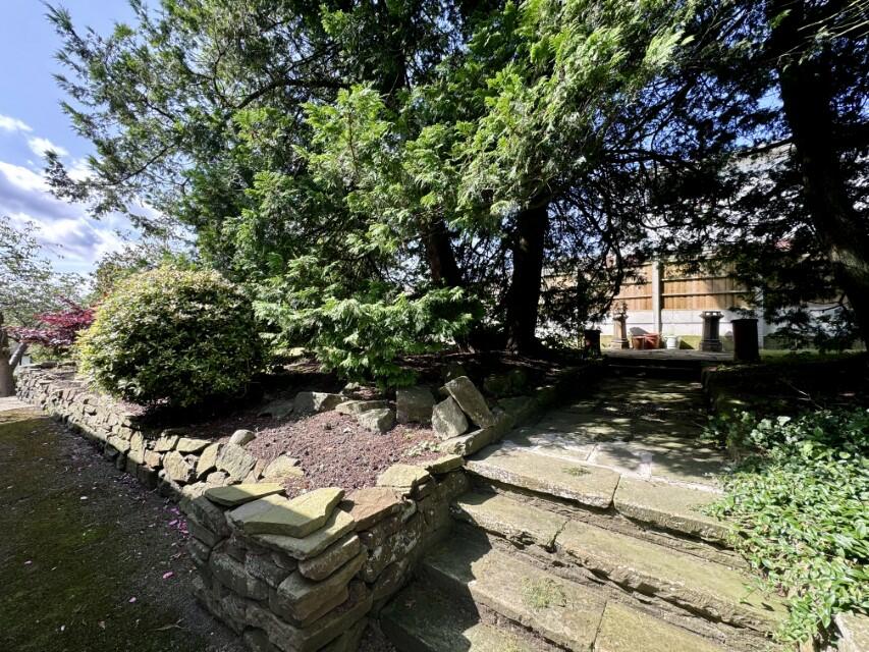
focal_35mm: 14
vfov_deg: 85.7
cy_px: 326
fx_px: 352
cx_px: 434
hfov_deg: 102.1
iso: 40
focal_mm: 2.22
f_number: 2.2
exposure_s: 1/214
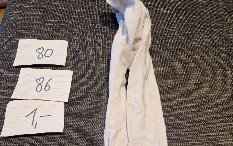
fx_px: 210
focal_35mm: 33
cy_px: 126
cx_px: 116
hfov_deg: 58.1
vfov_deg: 36.4
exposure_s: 1/100
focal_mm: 5.4
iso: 250
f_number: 1.8
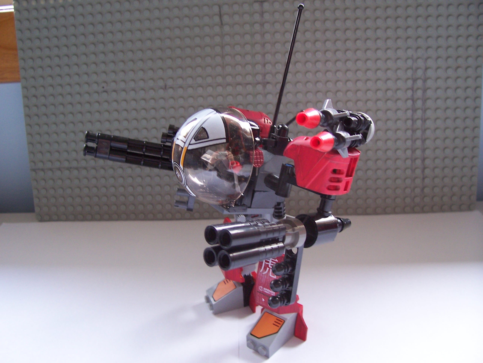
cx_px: 242
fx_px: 474
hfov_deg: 54.0
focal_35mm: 34
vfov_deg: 41.8
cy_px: 182
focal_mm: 5.6
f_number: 2.7
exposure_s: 1/20
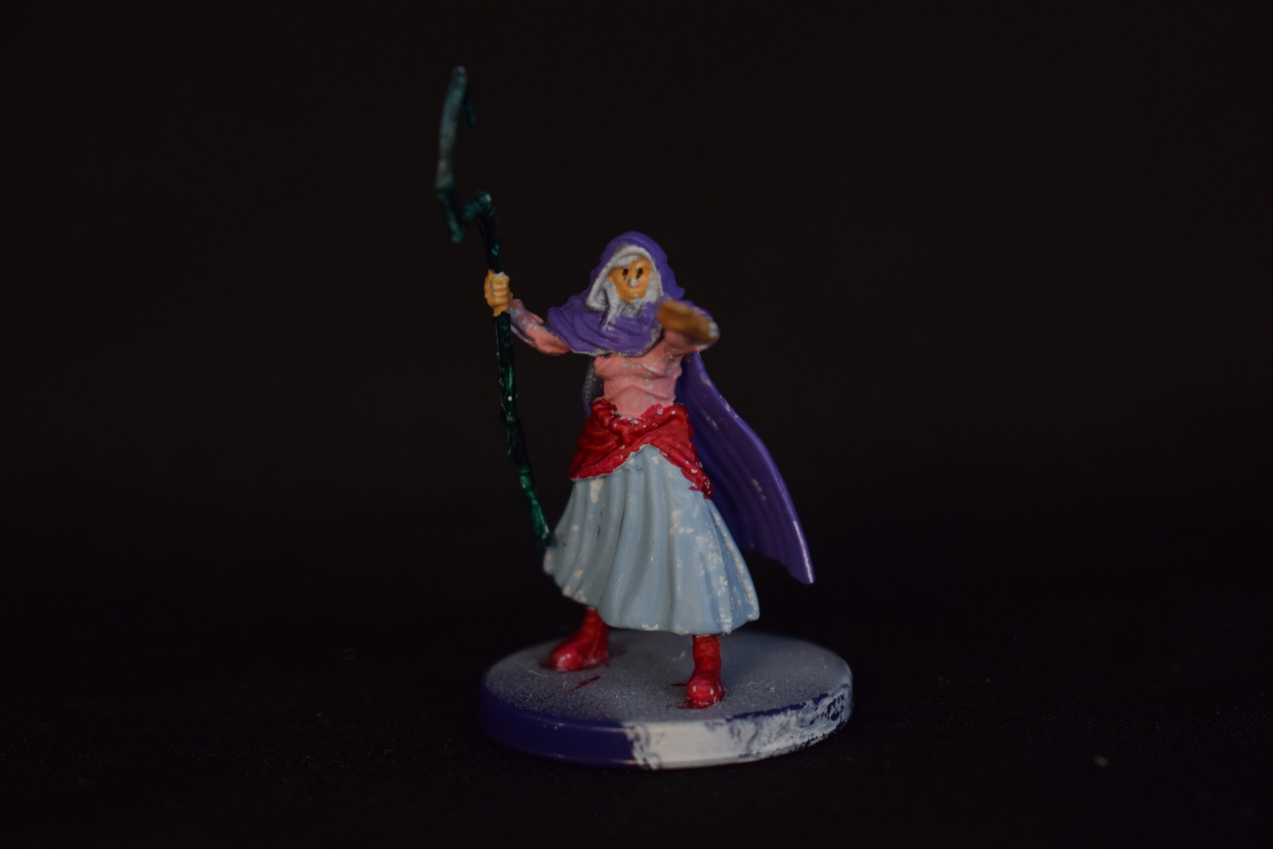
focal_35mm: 82
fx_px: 2917
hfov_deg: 24.6
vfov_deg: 16.6
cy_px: 424
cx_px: 636
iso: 400
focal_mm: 55
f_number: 5.6
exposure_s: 1/30
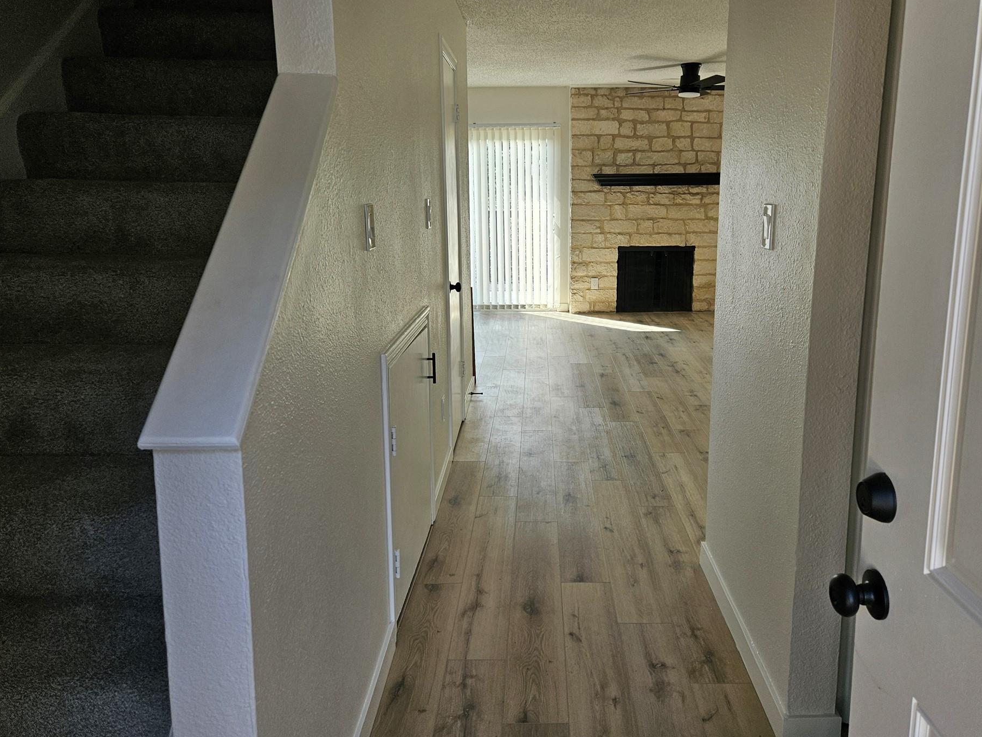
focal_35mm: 26
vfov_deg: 53.0
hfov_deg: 67.2
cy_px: 330
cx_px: 535
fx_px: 738
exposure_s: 1/180
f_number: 1.8
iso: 64
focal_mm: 5.4
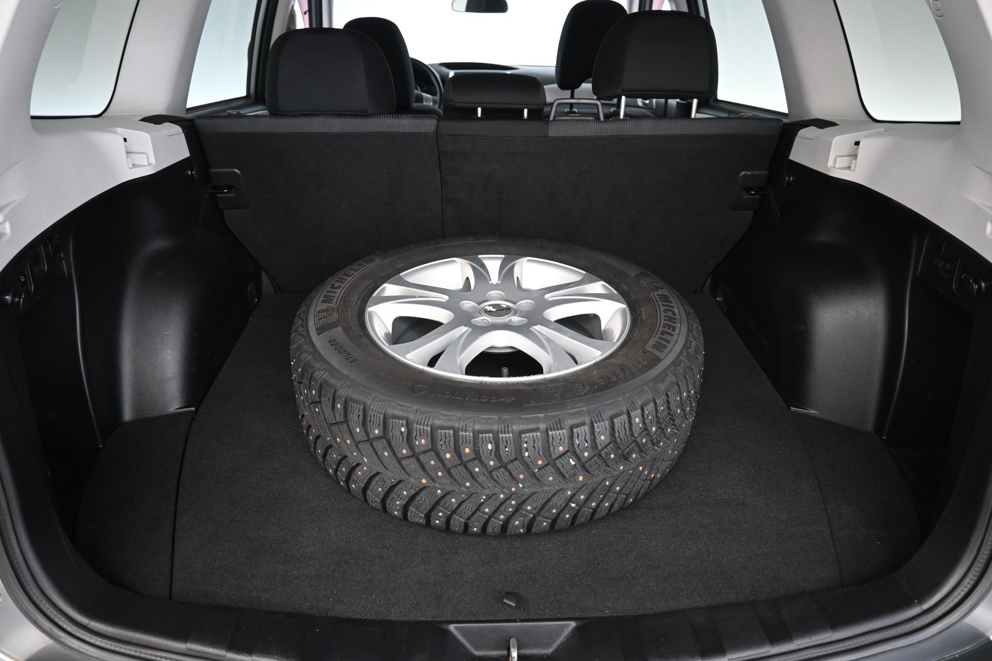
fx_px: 661
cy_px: 330
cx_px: 496
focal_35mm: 24
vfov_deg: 53.1
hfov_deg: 73.7
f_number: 3.5
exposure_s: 1/25
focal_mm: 16
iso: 1100
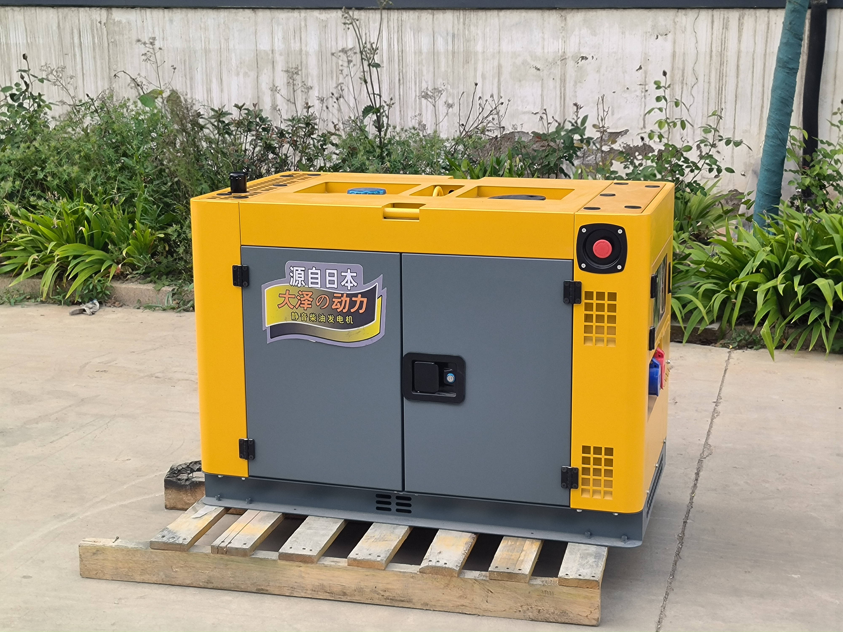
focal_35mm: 25
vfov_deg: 54.9
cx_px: 422
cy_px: 316
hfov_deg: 69.4
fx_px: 609
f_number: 1.79
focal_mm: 4.71
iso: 56
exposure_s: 1/172
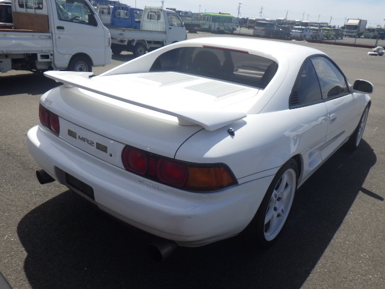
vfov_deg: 49.7
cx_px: 192
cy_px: 144
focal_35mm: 28
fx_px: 311
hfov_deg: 63.4
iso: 125
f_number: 4.2
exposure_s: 1/1250
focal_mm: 5
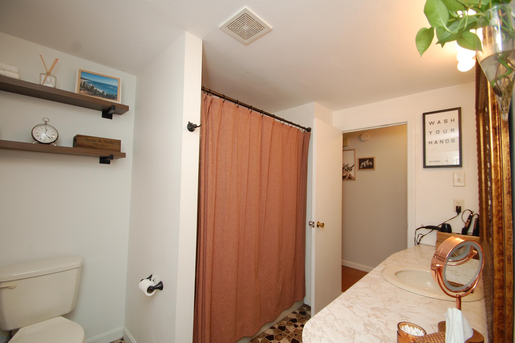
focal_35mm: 15
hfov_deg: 100.4
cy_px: 172
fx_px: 214
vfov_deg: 77.2
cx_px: 258
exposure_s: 1/60
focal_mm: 10
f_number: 4
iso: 400
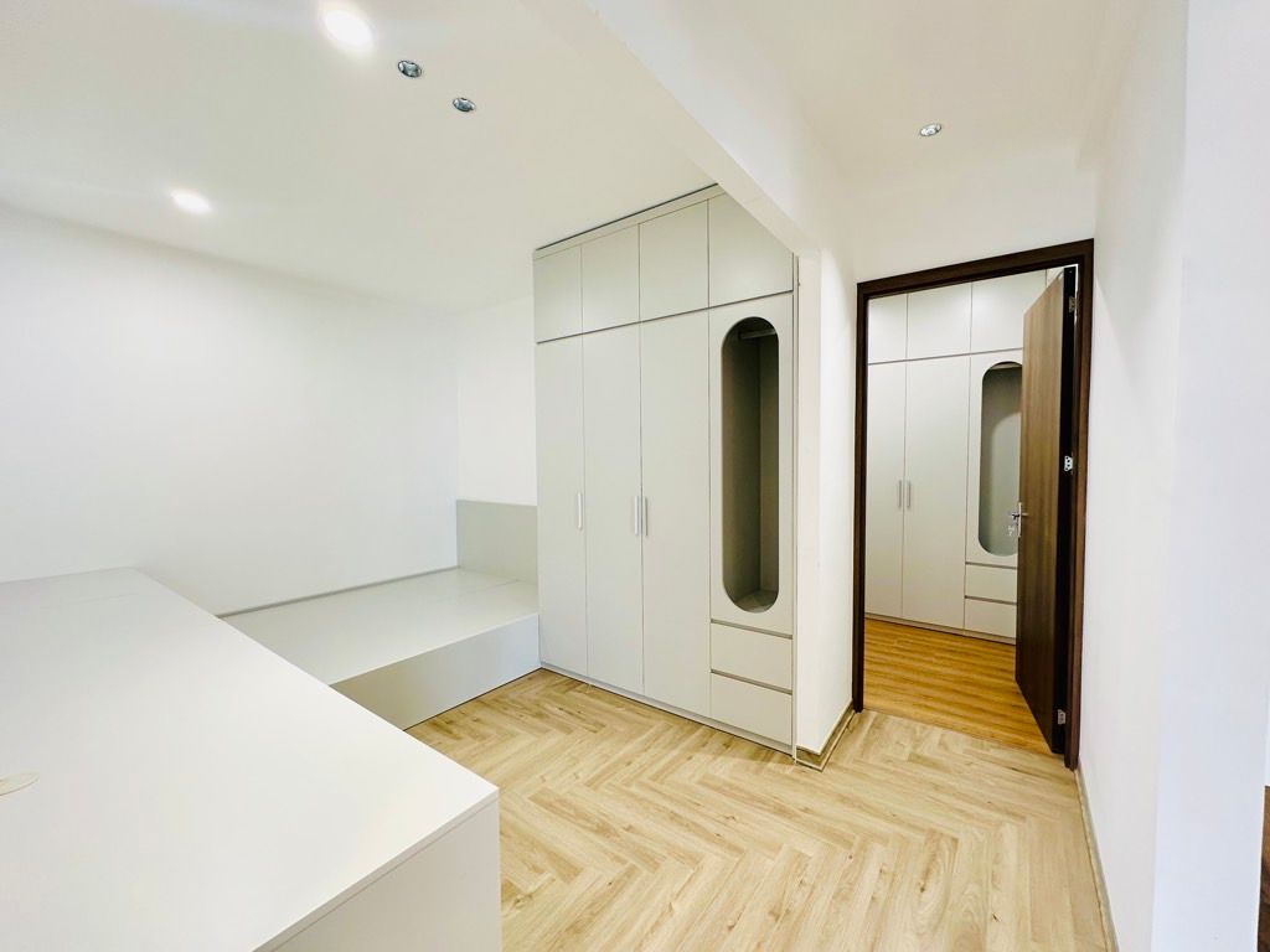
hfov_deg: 102.1
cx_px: 635
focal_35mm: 14
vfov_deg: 85.7
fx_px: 514
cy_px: 476
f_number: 2.2
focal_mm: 2.22
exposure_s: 1/100
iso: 160
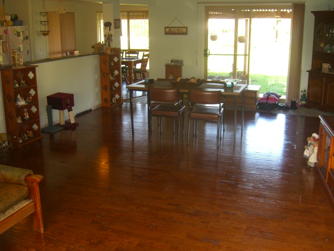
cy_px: 126
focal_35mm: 38
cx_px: 167
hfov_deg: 49.0
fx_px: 367
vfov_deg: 37.7
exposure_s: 1/60
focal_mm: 7.9
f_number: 2.8
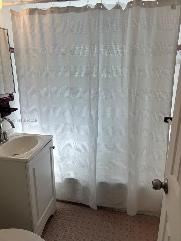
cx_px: 90
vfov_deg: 67.3
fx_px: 181
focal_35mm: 26
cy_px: 120
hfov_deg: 53.1
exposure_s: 1/902
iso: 50
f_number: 1.5
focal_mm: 5.7
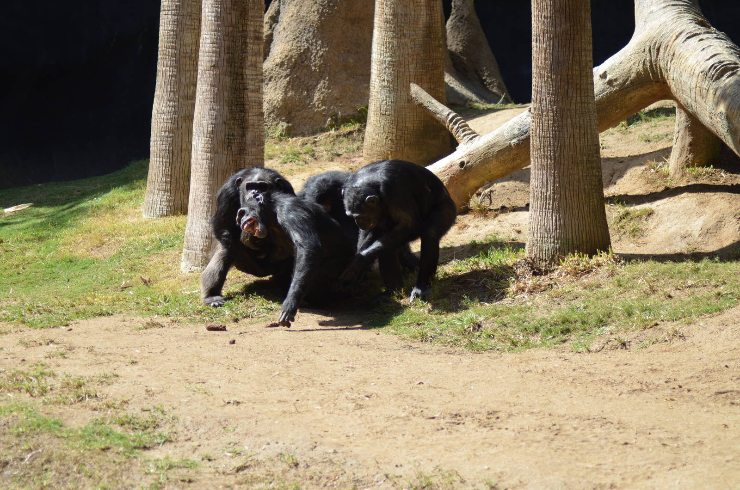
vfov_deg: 10.1
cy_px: 245
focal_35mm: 135
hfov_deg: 15.2
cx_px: 370
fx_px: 2769
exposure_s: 1/1250
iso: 400
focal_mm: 90
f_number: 4.5
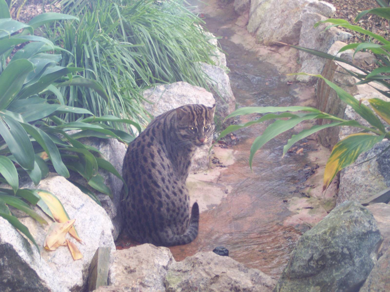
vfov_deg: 14.6
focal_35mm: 101
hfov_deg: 19.5
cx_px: 195
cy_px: 146
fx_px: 1137
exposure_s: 1/60
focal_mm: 21.3
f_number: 4.8
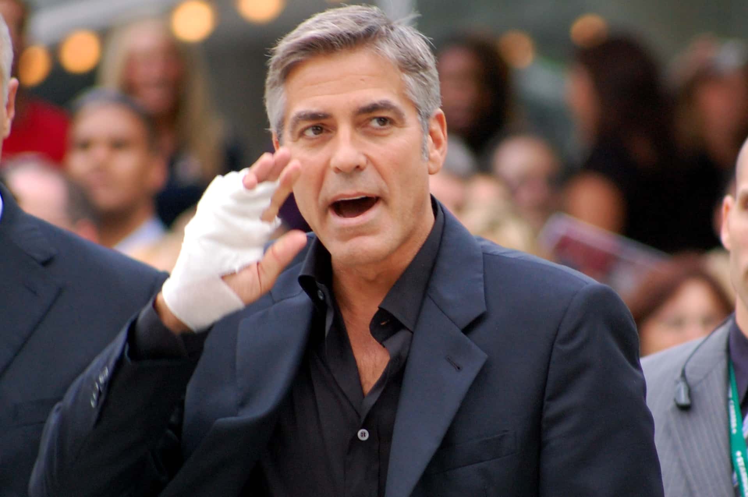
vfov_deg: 3.0
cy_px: 248
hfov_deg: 4.6
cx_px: 374
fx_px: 9341
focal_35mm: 450
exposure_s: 1/200
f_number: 5.6
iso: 800
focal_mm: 300
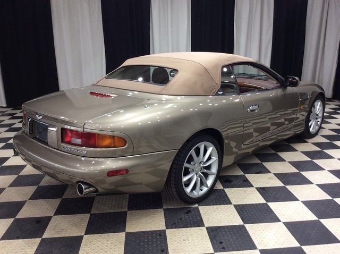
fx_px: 314
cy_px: 127
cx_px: 170
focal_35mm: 32
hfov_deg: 56.9
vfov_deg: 44.1
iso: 40
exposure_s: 1/24
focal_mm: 3.3
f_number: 2.4
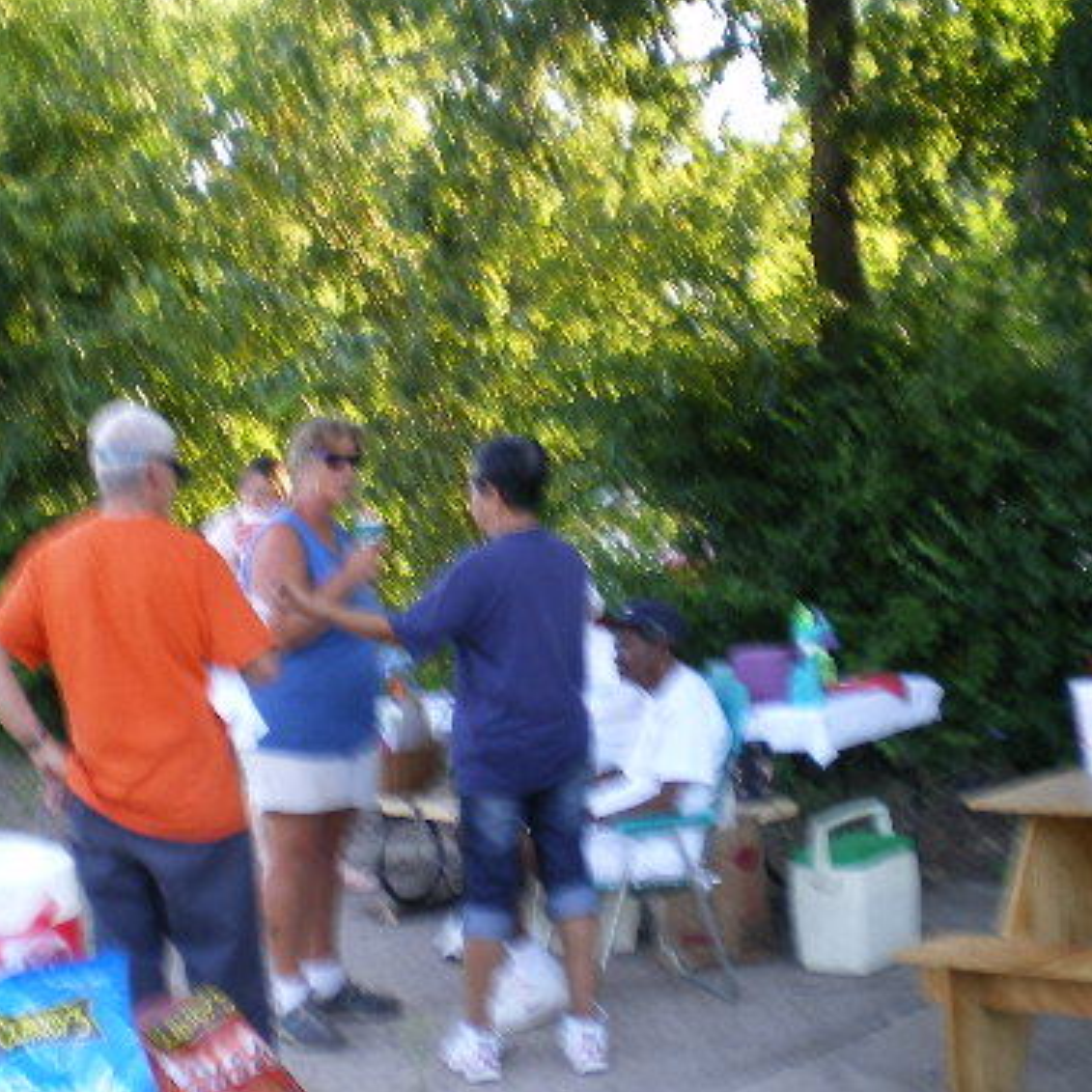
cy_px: 446
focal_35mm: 57
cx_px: 446
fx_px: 2034
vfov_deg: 30.0
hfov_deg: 30.0
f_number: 3.1
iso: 64
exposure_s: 1/40
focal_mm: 6.3
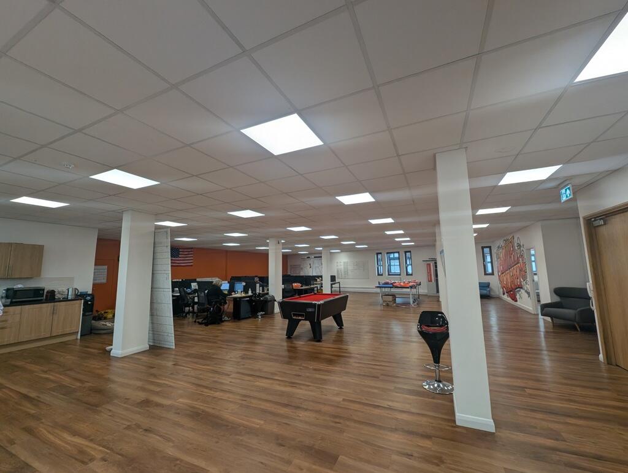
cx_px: 314
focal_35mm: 13
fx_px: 236
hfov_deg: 106.1
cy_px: 236
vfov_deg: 90.1
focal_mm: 1.95
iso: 65
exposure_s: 1/100
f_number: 2.2
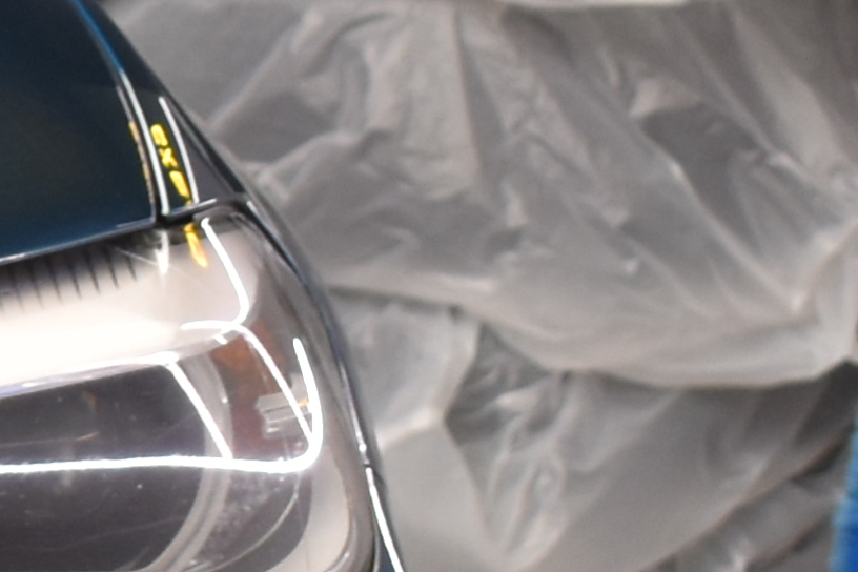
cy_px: 583
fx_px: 6570
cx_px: -1659
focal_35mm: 276
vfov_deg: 5.0
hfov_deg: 6.8
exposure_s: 1/60
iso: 450
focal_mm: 25
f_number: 4
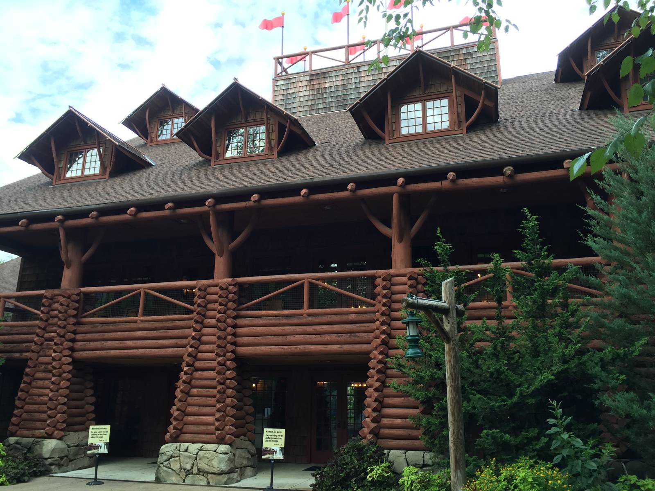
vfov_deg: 48.2
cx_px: 328
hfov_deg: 61.7
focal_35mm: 29
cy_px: 246
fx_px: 549
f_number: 2.2
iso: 32
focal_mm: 4.15
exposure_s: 1/120
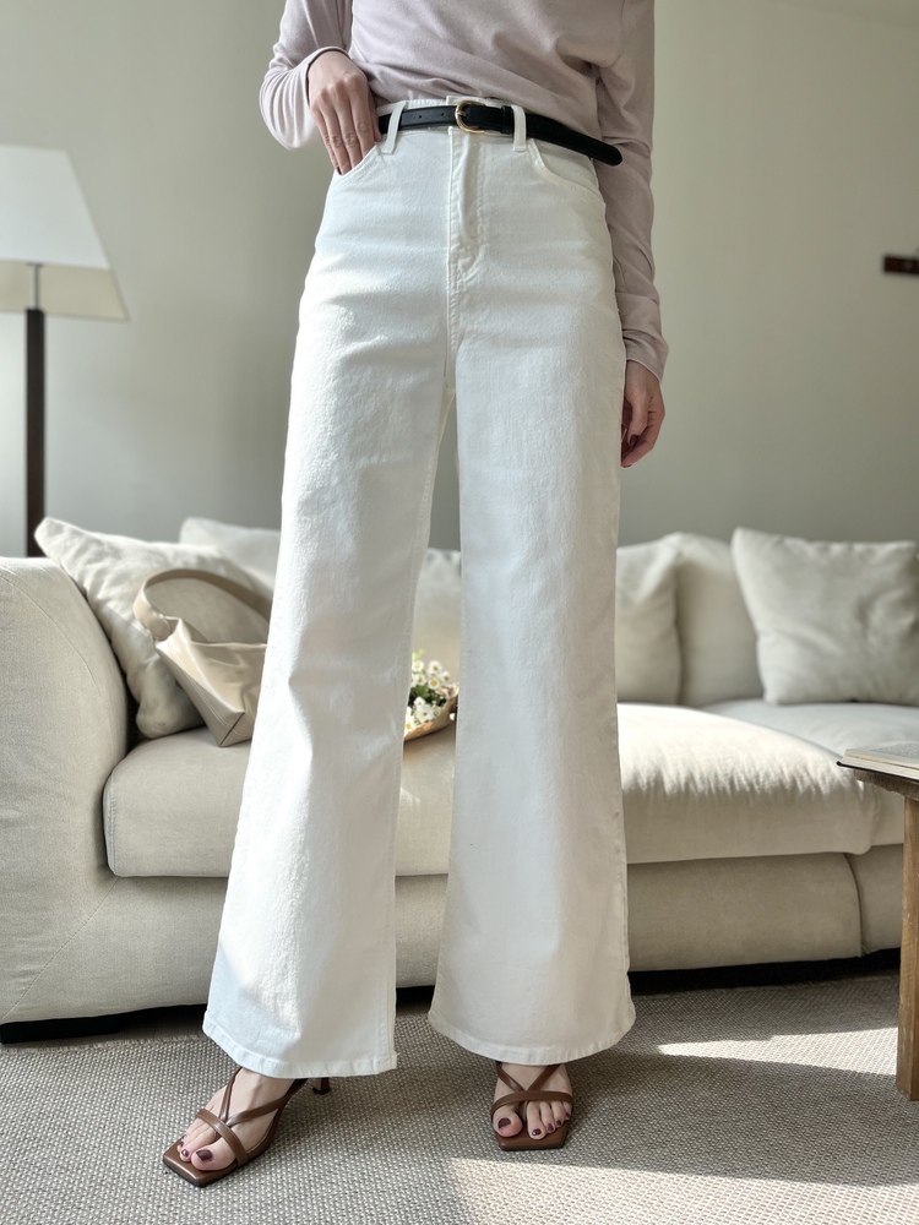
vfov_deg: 67.3
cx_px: 460
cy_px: 612
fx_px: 920
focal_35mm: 26
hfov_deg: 53.1
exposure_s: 1/732
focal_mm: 5.1
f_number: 1.6
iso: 50
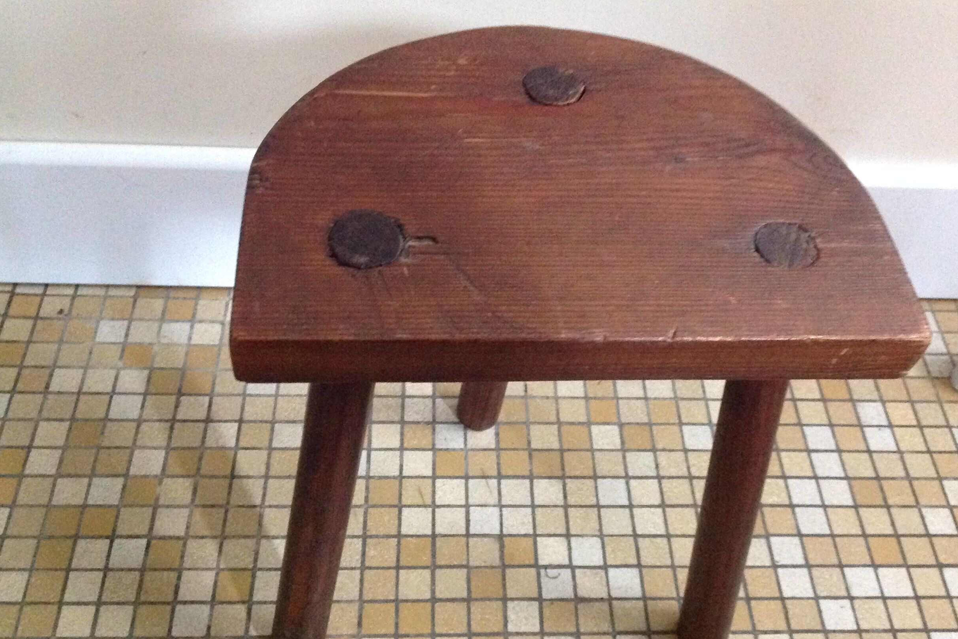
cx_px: 507
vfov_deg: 34.1
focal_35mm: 39
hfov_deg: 49.5
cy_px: 370
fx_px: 1038
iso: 640
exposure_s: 1/15
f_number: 2.4
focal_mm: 4.28
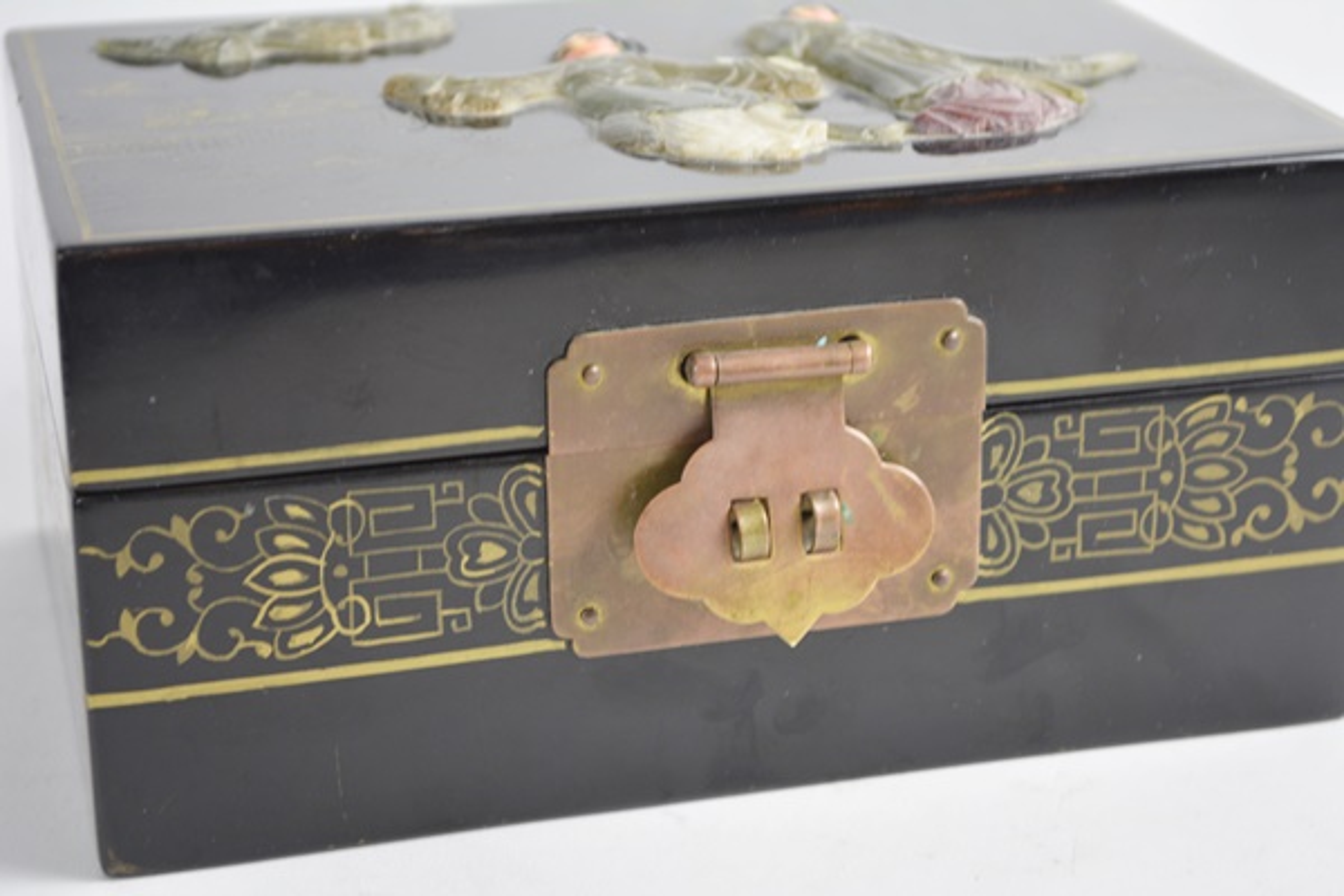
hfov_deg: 24.6
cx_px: 672
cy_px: 448
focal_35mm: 82
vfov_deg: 16.6
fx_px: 3080
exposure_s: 1/60
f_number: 5.6
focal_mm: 55
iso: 400
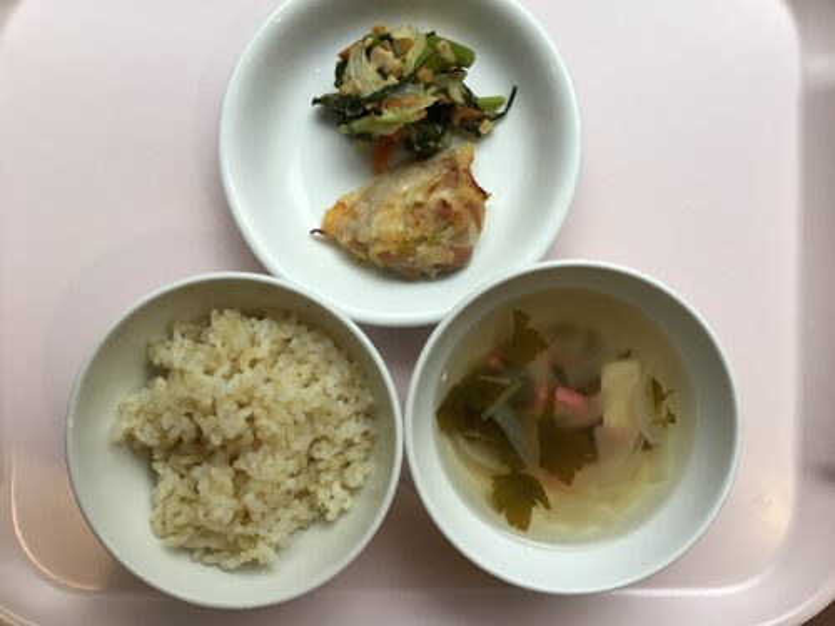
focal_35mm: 31
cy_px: 313
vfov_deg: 45.4
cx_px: 418
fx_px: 748
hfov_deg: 58.4
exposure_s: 1/30
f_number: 2.4
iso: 25
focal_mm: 3.3
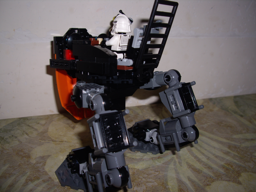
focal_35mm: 38
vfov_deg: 37.7
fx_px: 281
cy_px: 96
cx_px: 128
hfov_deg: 49.0
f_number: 8
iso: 64
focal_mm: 7.9
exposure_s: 1/40
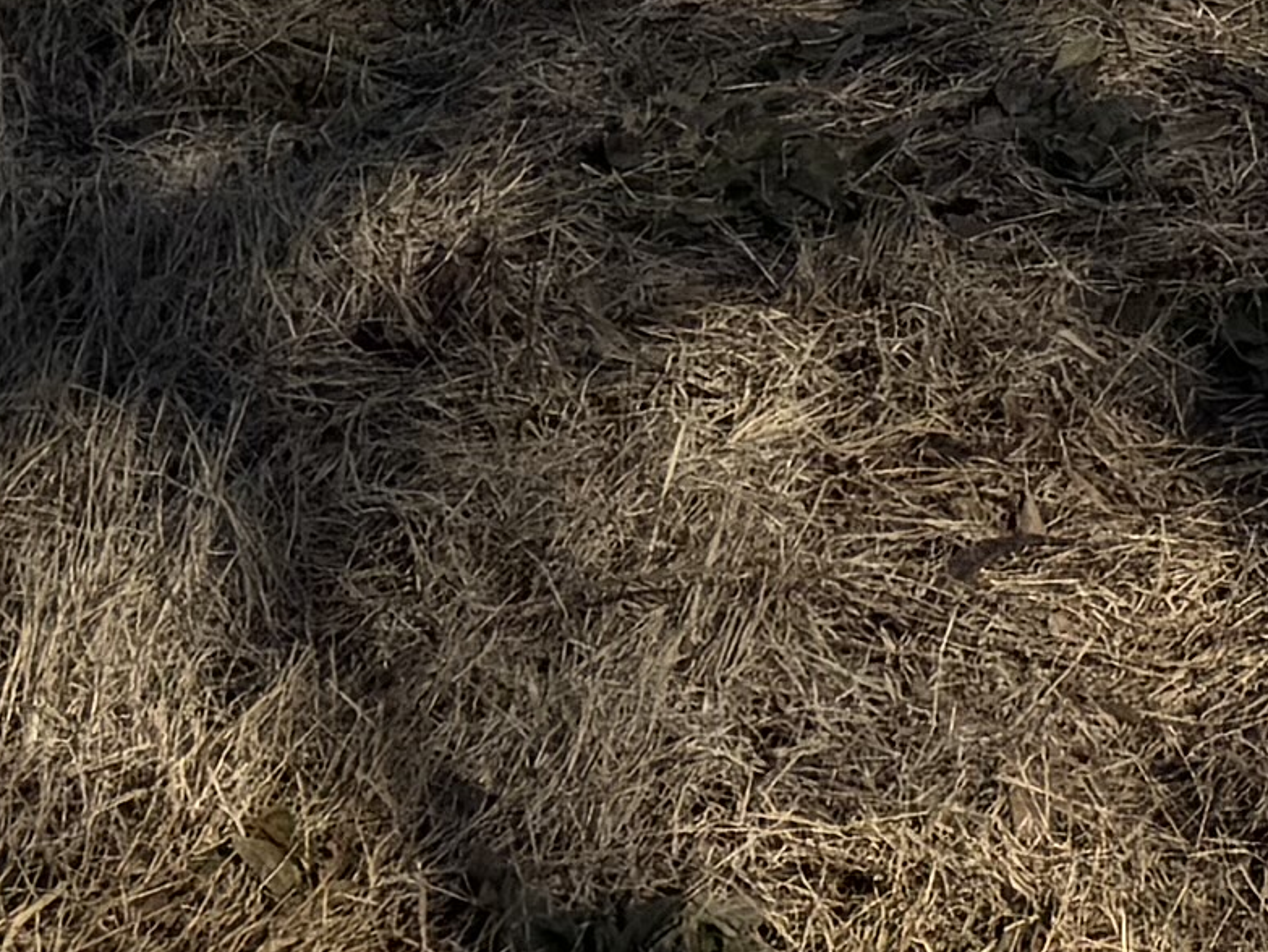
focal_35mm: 175
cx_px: 2842
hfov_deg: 10.1
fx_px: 6413
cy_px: -2016
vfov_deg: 7.4
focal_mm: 6.76
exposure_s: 1/5348
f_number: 1.78
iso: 80
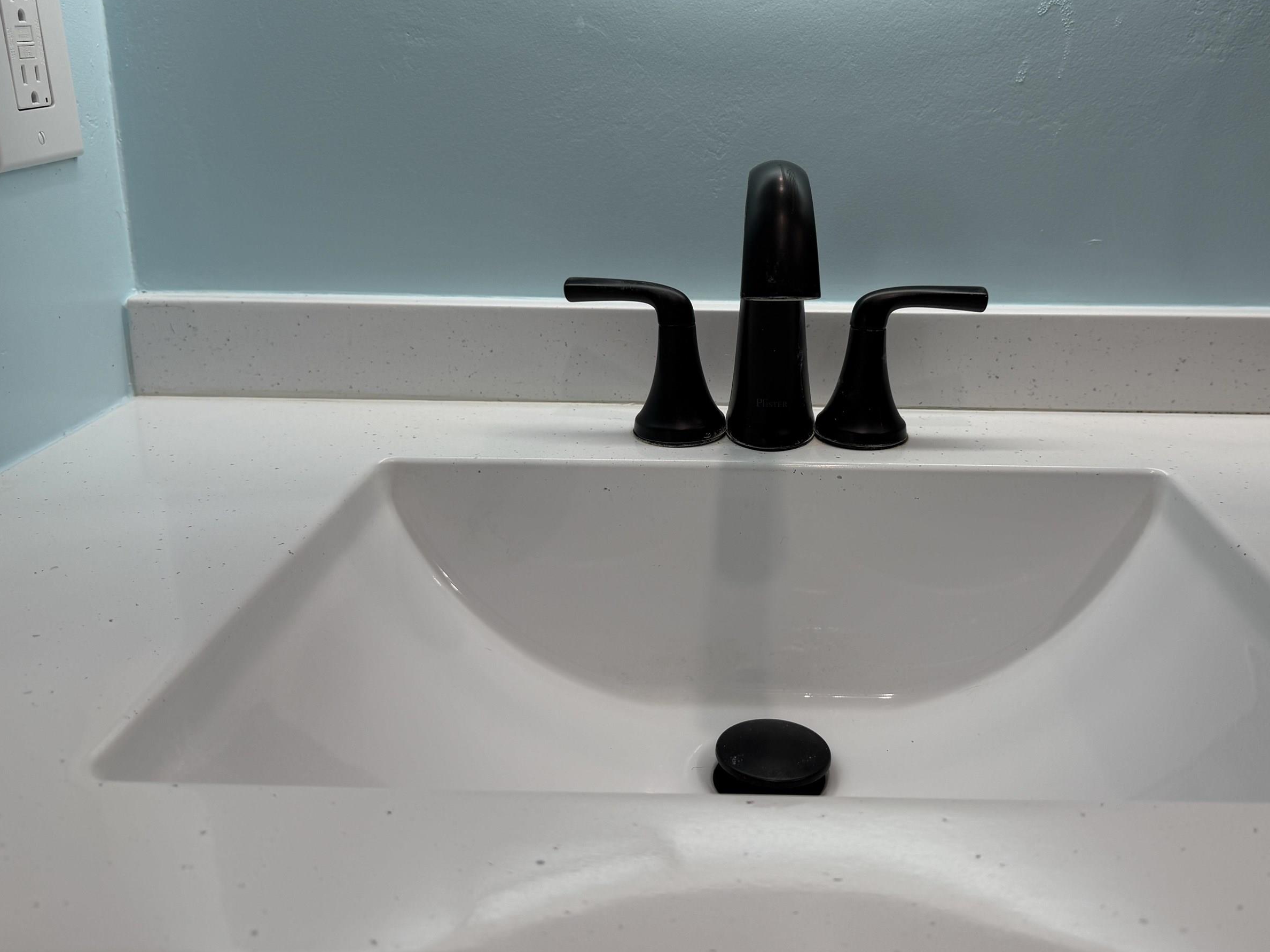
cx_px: 740
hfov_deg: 58.0
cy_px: 386
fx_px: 1137
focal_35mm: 31
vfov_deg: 45.2
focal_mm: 6.76
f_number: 1.78
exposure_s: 1/214
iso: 64
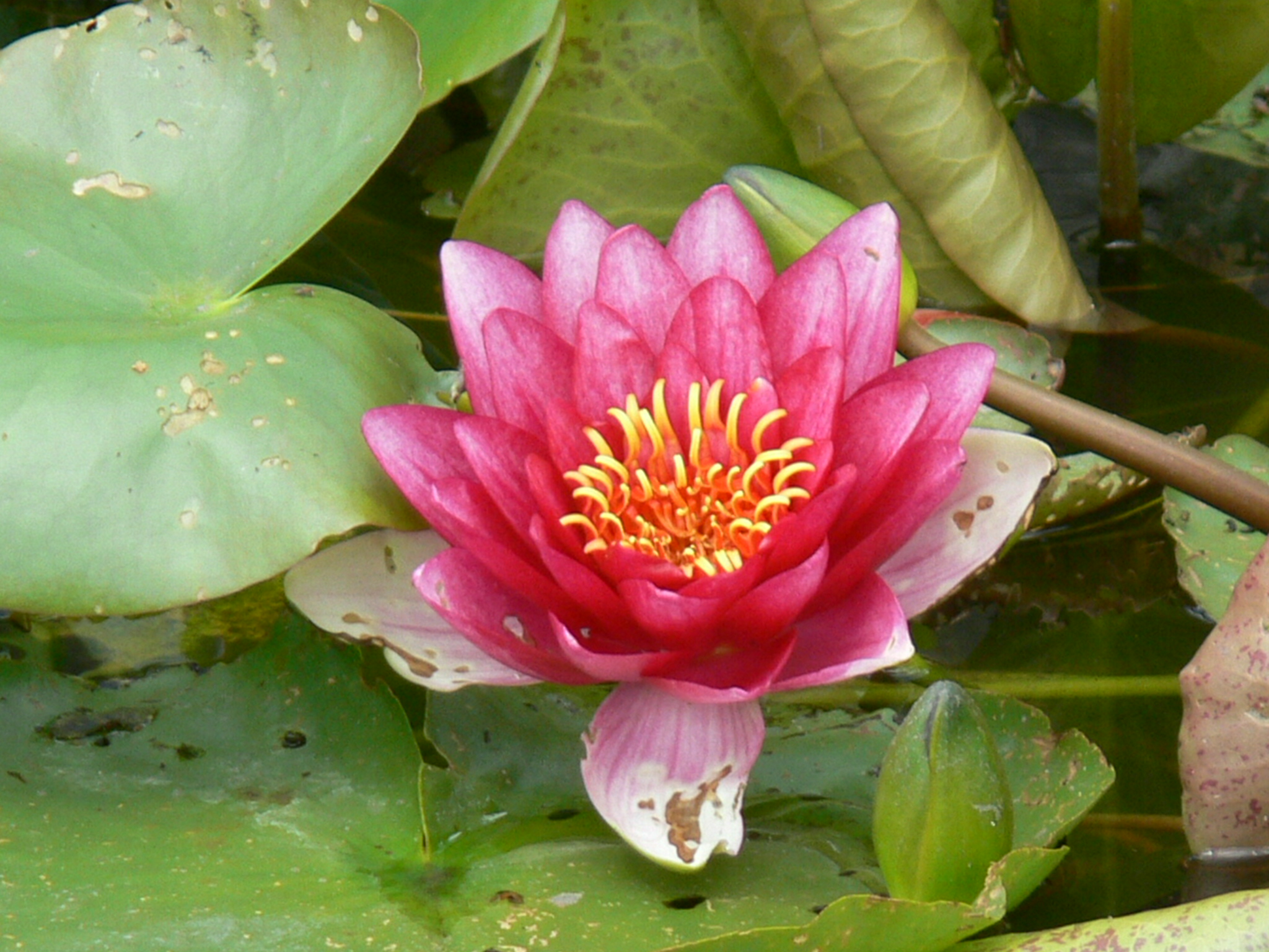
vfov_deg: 3.5
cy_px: 476
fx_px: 15397
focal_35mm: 420
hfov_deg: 4.7
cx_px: 634
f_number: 4.5
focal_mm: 88.8
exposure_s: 1/160
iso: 80
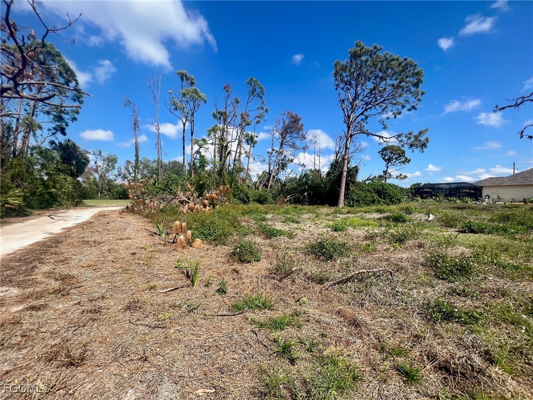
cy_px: 200
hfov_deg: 106.2
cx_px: 266
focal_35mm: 13
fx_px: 200
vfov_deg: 89.9
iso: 32
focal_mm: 1.57
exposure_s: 1/1531
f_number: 1.8
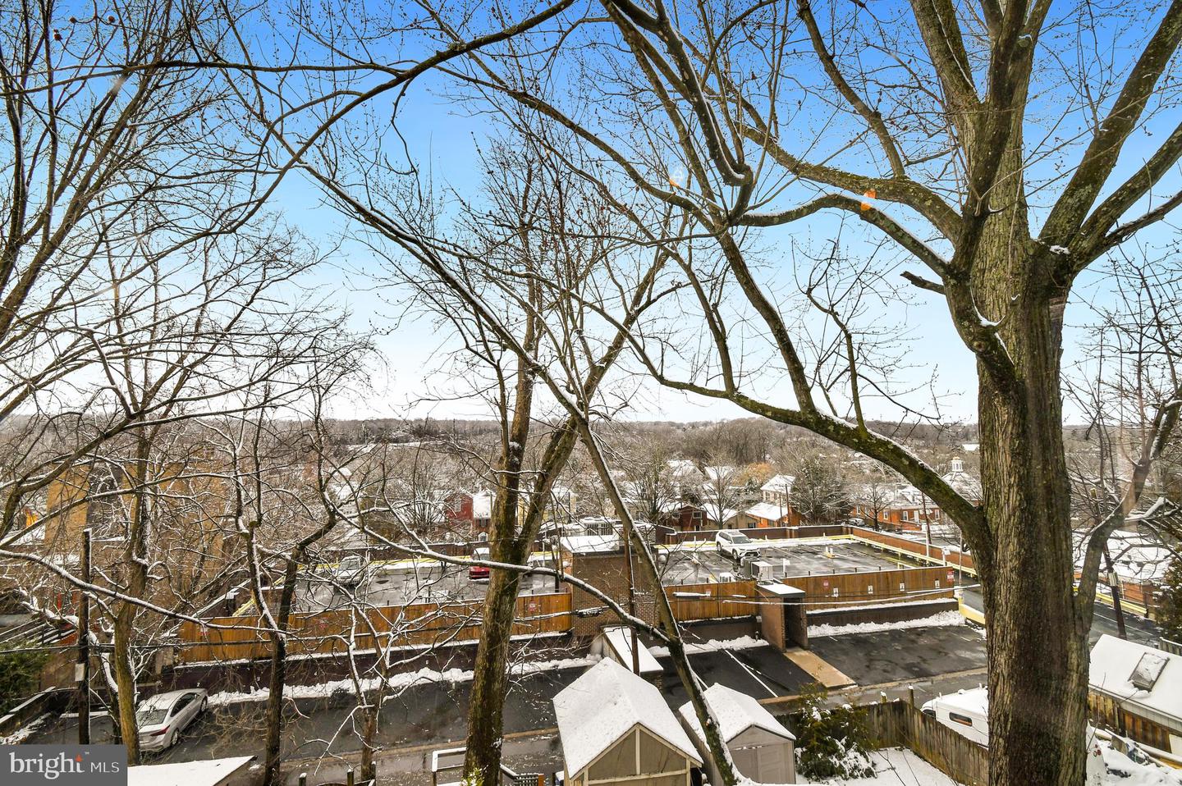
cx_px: 591
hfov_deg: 100.4
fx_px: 492
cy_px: 393
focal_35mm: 15
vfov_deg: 77.2
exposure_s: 1/640
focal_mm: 10
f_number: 9
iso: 200
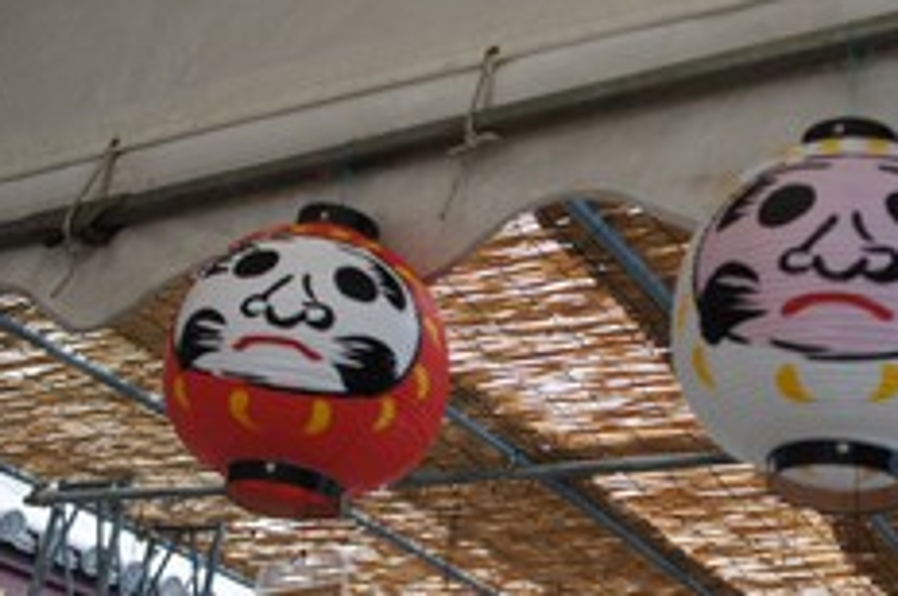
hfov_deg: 34.9
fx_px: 1420
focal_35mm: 57
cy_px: 375
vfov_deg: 23.6
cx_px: 569
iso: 200
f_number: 4.5
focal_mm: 22
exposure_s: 1/50
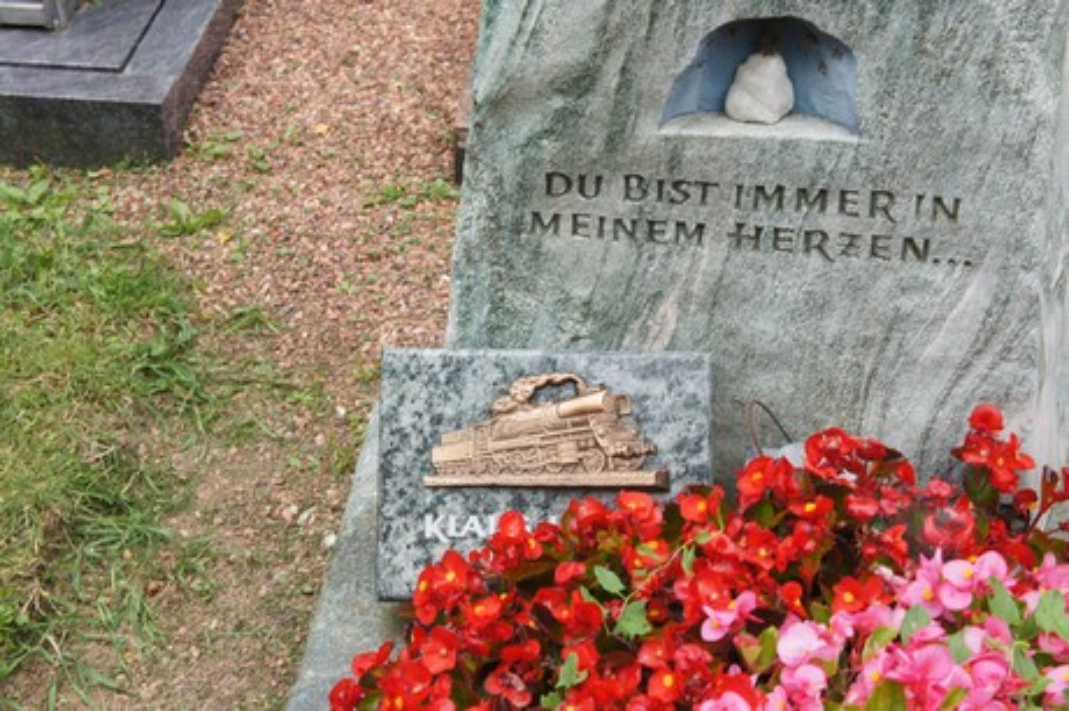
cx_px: 534
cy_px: 356
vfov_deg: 20.6
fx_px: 1958
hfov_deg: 30.5
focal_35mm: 66
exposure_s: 1/160
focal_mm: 44
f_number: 6.3
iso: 200
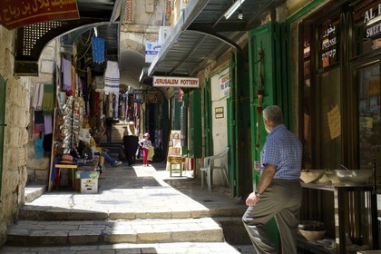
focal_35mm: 48
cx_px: 190
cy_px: 127
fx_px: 508
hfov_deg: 41.1
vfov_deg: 28.1
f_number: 18
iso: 800
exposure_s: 1/125
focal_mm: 48
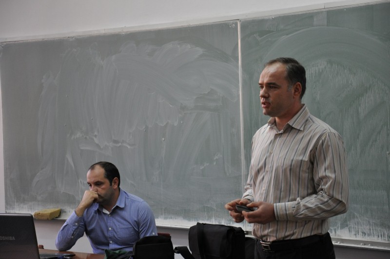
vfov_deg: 11.4
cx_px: 195
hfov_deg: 17.1
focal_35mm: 120
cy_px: 130
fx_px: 1298
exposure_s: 1/50
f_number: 5.3
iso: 800
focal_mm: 80
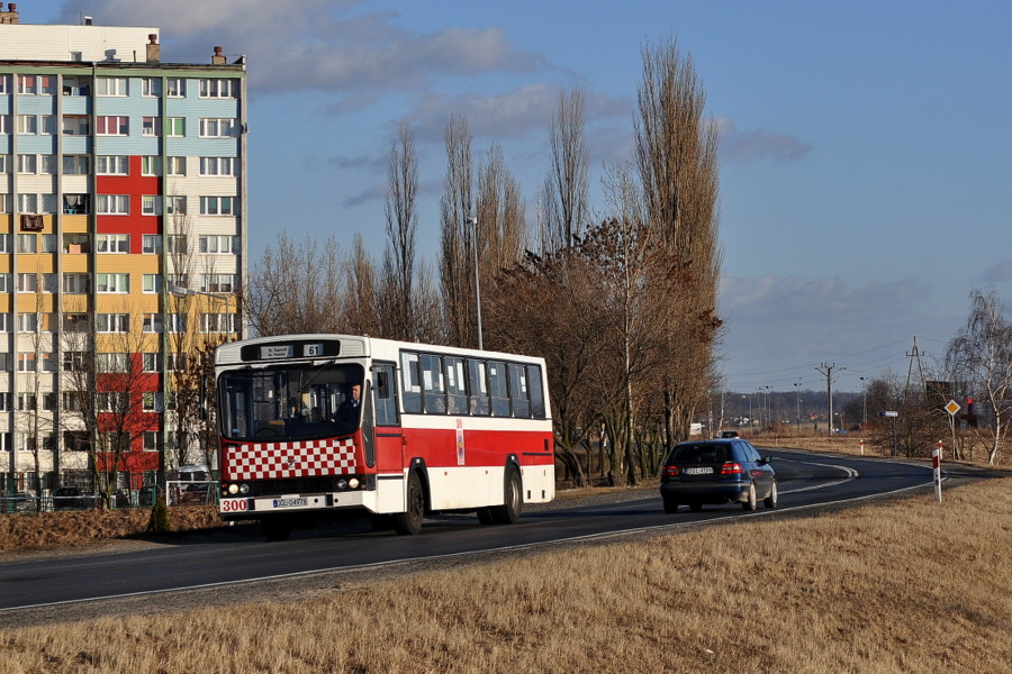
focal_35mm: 82
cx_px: 506
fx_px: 2319
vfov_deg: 16.6
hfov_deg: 24.6
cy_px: 337
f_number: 11
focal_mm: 55
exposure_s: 1/500
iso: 200
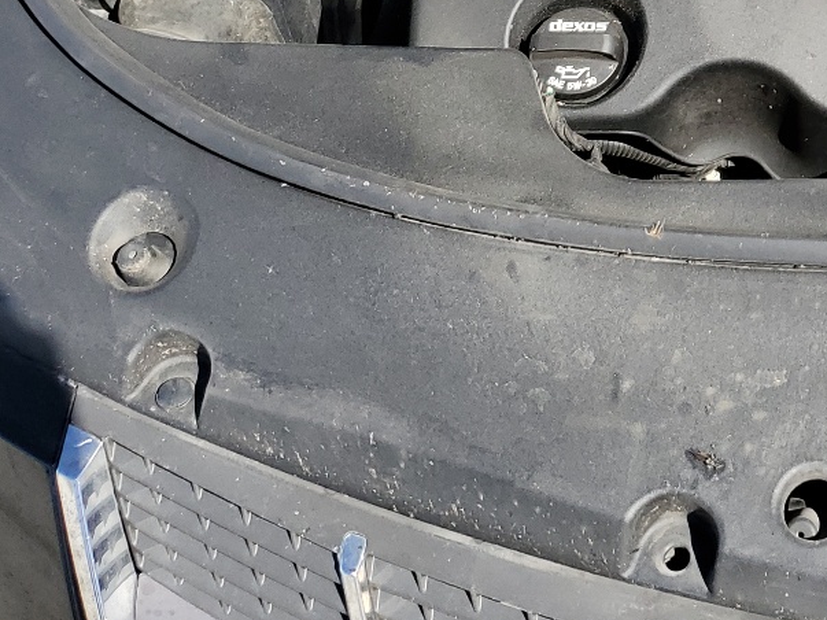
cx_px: 933
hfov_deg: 25.8
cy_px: -73
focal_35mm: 69
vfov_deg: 20.3
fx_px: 1648
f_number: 1.5
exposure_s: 1/1429
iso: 50
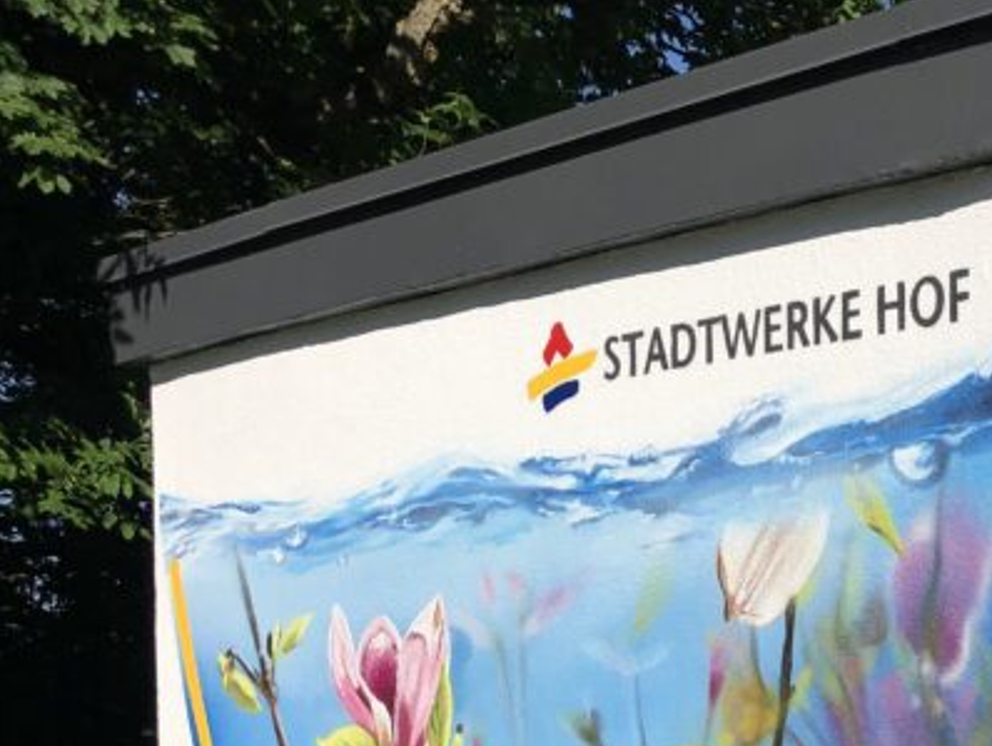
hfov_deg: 25.2
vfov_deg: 19.4
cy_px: 858
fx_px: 2065
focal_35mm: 72
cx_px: 1074
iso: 20
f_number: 1.8
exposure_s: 1/4000
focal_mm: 4
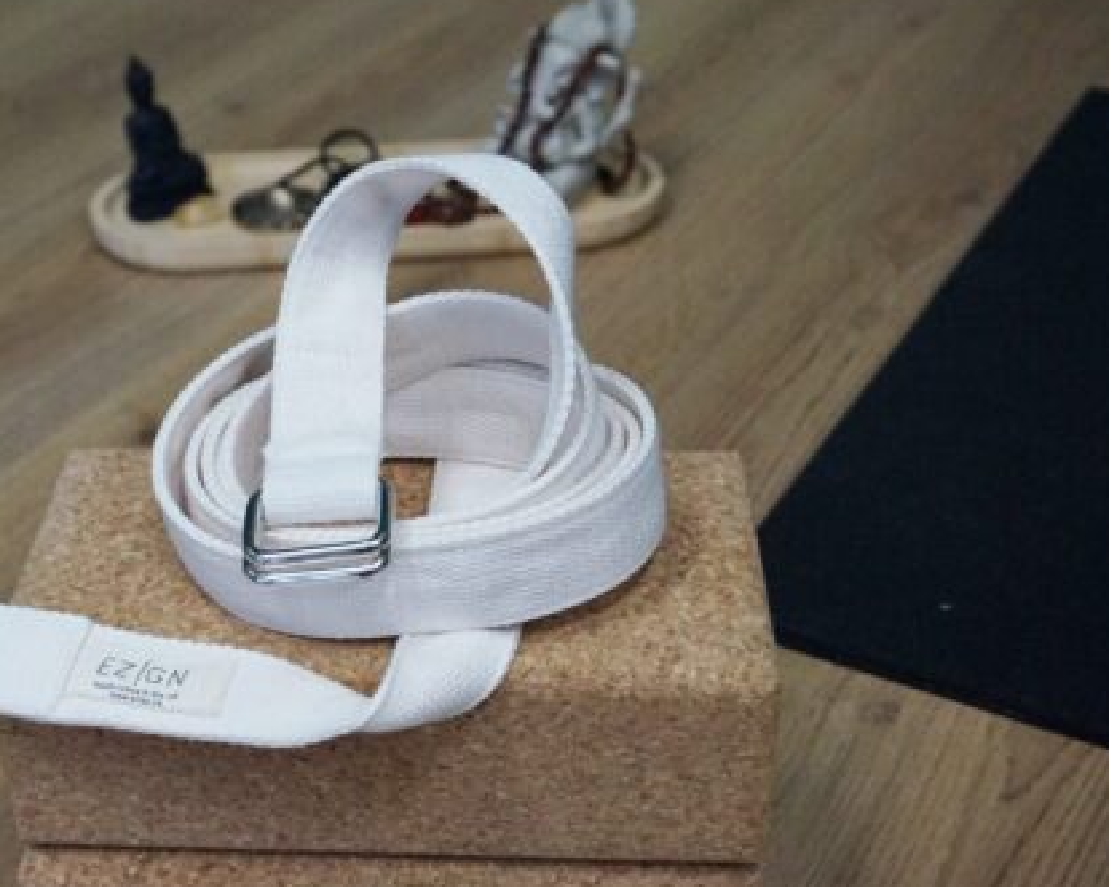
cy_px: 411
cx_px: 367
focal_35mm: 53
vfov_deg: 28.6
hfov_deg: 35.0
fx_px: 1739
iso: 3200
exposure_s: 1/500
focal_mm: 26
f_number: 4.5
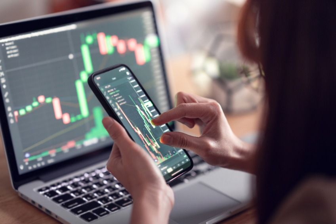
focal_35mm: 85
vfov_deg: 16.1
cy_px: 112
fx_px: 793
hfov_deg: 23.9
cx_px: 168
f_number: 1.4
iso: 400
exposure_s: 1/80
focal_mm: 85
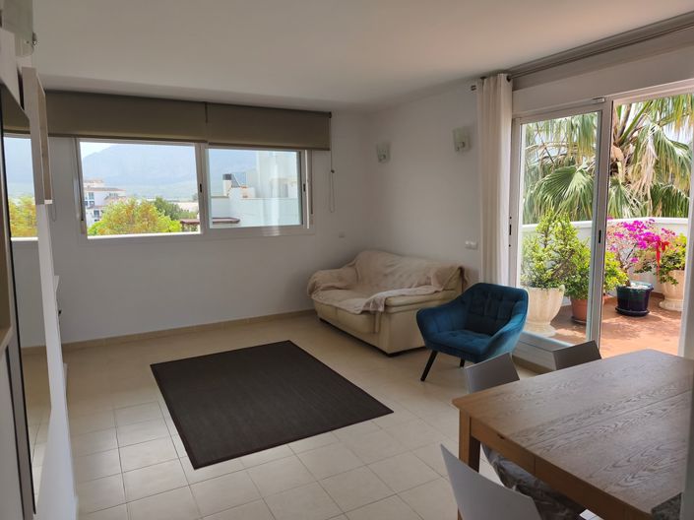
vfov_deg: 58.8
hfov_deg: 74.0
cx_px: 347
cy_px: 260
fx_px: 461
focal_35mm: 23
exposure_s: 1/473
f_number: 1.65
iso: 50
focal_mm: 6.18
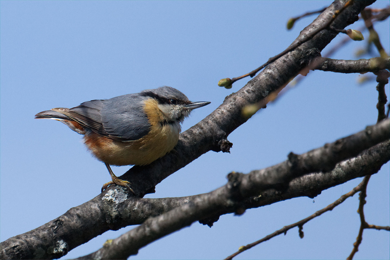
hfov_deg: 2.5
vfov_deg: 1.6
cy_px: 130
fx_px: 9099
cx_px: 195
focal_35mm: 840
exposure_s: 1/5000
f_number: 6.3
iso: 1000
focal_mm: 560
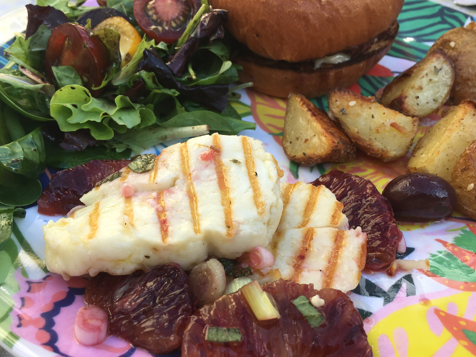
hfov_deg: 56.8
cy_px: 187
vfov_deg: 44.1
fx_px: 440
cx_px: 251
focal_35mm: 32
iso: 25
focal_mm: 4.15
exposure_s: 1/481
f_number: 2.2
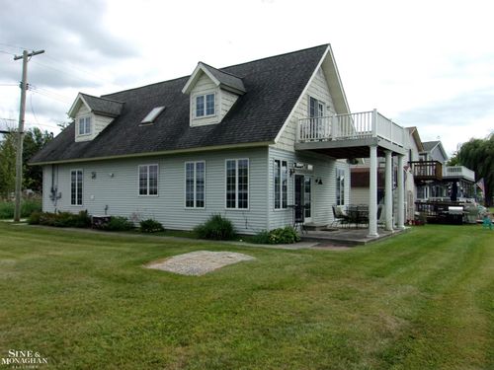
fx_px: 385
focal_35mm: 27
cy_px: 185
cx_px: 247
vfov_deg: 51.4
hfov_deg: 65.3
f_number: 10.4
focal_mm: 4.9
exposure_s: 1/210
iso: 200
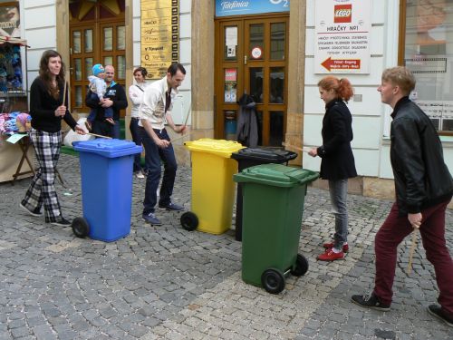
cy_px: 170
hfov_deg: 51.4
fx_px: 471
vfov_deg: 39.7
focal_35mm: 36
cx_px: 226
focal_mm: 6
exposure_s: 1/100
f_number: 4
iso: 80
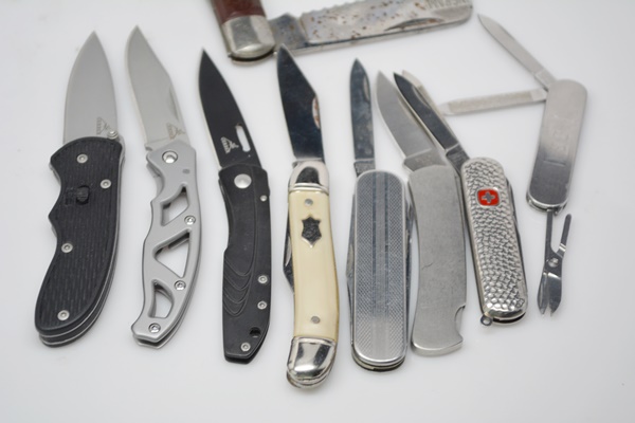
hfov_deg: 24.6
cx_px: 318
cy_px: 212
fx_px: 1455
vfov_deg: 16.6
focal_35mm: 82
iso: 720
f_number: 5.6
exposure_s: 1/60
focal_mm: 55
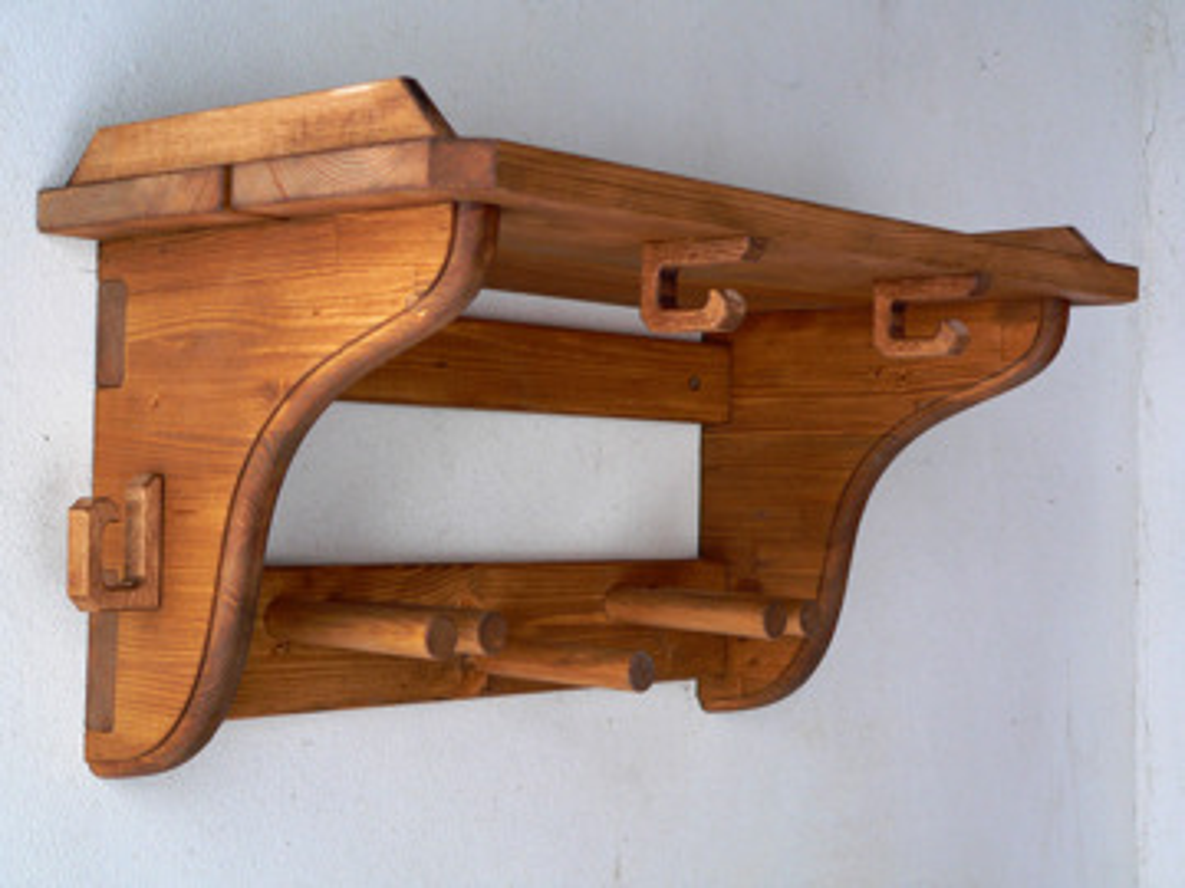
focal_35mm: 57
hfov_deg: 33.8
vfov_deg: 25.7
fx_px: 1951
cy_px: 444
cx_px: 592
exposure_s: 1/60
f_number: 2.8
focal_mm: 9.4
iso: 150
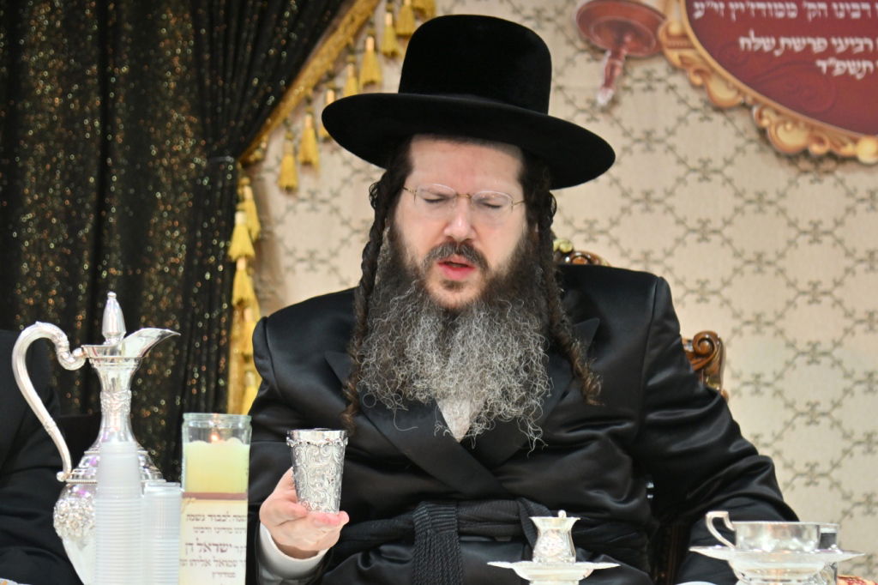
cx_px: 439
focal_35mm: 180
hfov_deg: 11.4
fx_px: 4388
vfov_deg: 7.6
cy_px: 292
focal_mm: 120
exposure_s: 1/400
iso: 640
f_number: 4
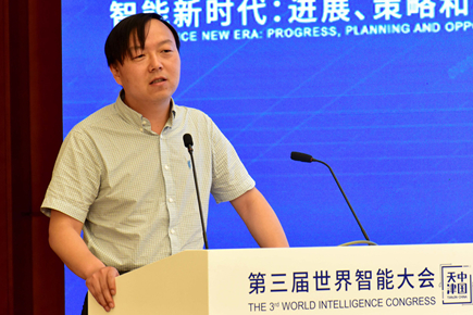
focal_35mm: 248
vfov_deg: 5.5
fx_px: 3258
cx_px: 241
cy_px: 126
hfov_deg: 8.3
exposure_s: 1/80
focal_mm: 180
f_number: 5.6
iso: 2000
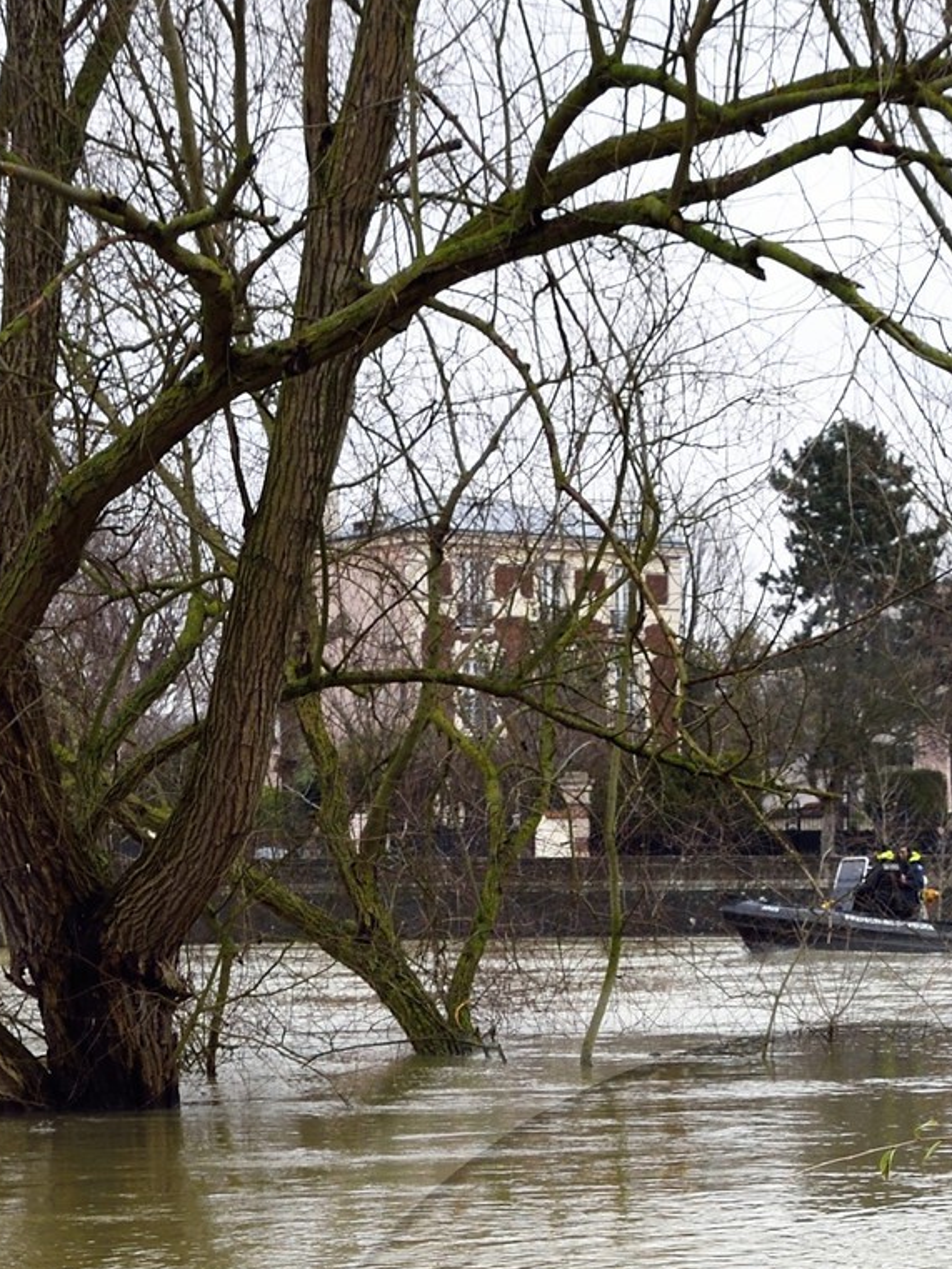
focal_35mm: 97
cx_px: 882
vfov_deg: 18.6
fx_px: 3556
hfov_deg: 15.1
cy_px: 1719
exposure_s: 1/200
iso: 400
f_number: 9
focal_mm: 32
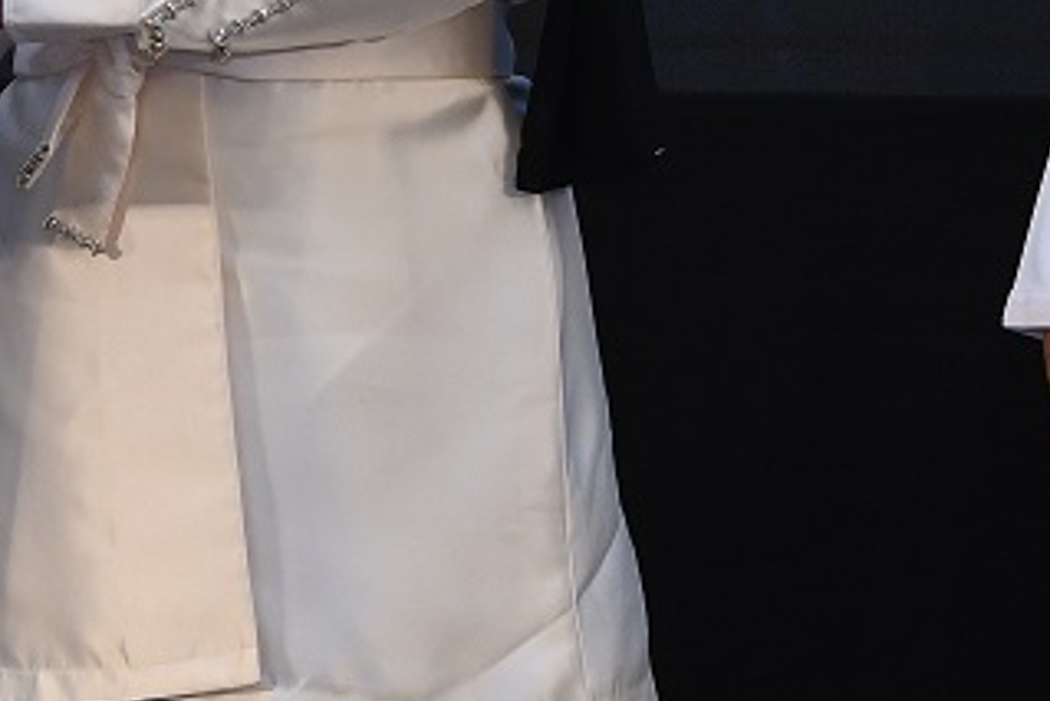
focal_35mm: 233
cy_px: 135
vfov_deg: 5.9
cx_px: 563
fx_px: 6799
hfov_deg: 8.8
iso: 800
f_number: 4.5
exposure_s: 1/100
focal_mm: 48
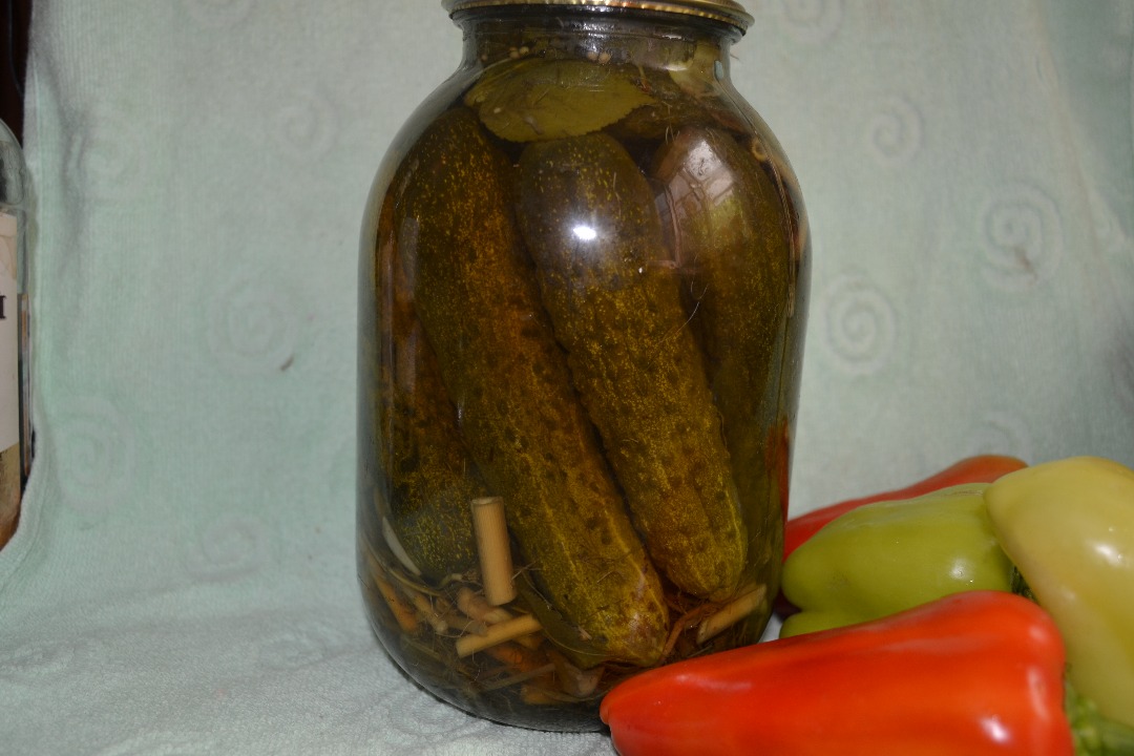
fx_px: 1039
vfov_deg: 40.0
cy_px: 378
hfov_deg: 57.2
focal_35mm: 33
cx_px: 567
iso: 220
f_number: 3.8
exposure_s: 1/60
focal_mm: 22
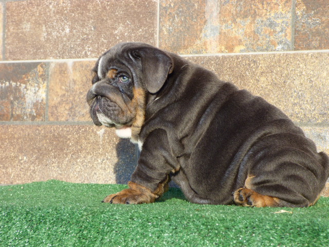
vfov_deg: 12.3
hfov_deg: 16.4
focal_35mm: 120
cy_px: 124
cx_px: 164
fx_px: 1141
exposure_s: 1/160
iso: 100
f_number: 5
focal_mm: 19.62
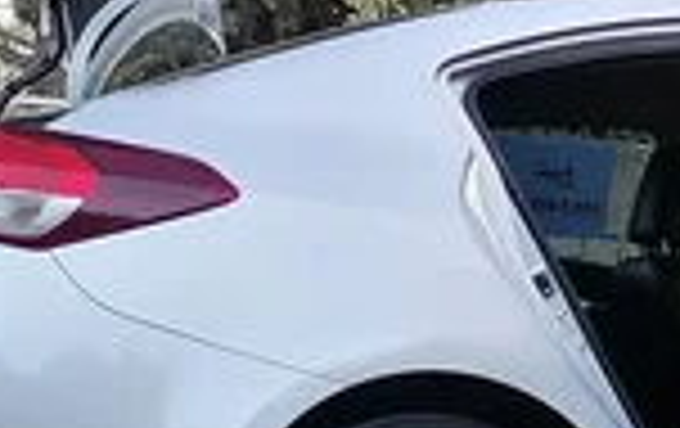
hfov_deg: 15.3
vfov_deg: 9.4
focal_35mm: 131
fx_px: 2432
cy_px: 856
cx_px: 824
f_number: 1.8
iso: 64
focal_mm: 5.3
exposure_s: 1/100
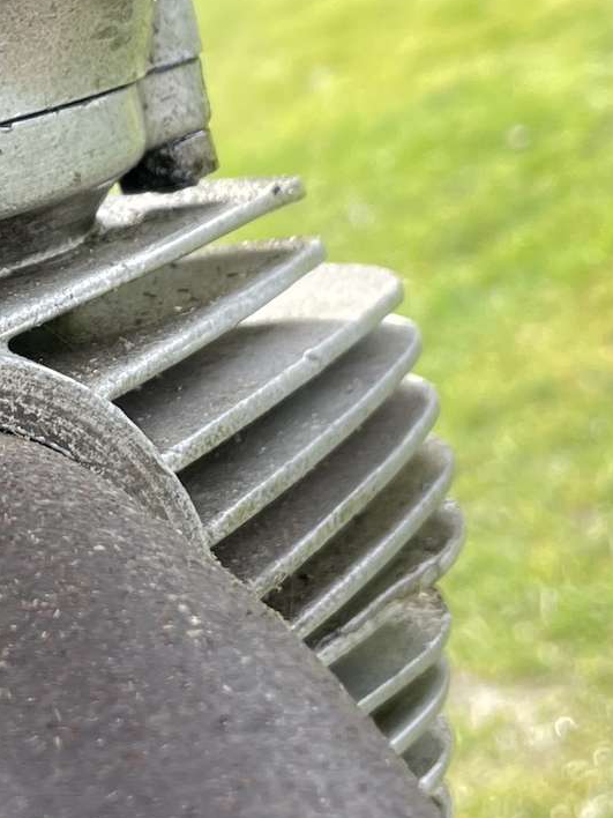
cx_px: -141
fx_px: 2314
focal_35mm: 98
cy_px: 63
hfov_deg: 14.6
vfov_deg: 19.6
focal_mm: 4.2
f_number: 1.6
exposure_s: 1/121
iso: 50
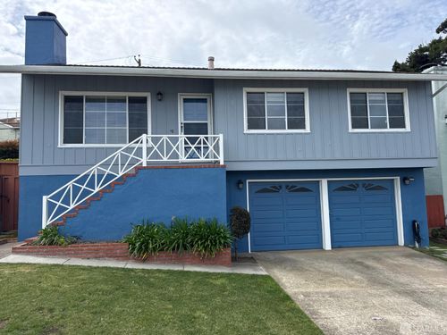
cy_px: 168
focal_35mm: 24
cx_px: 224
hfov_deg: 71.6
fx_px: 310
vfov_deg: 56.8
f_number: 1.78
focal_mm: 6.76
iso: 100
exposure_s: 1/3584
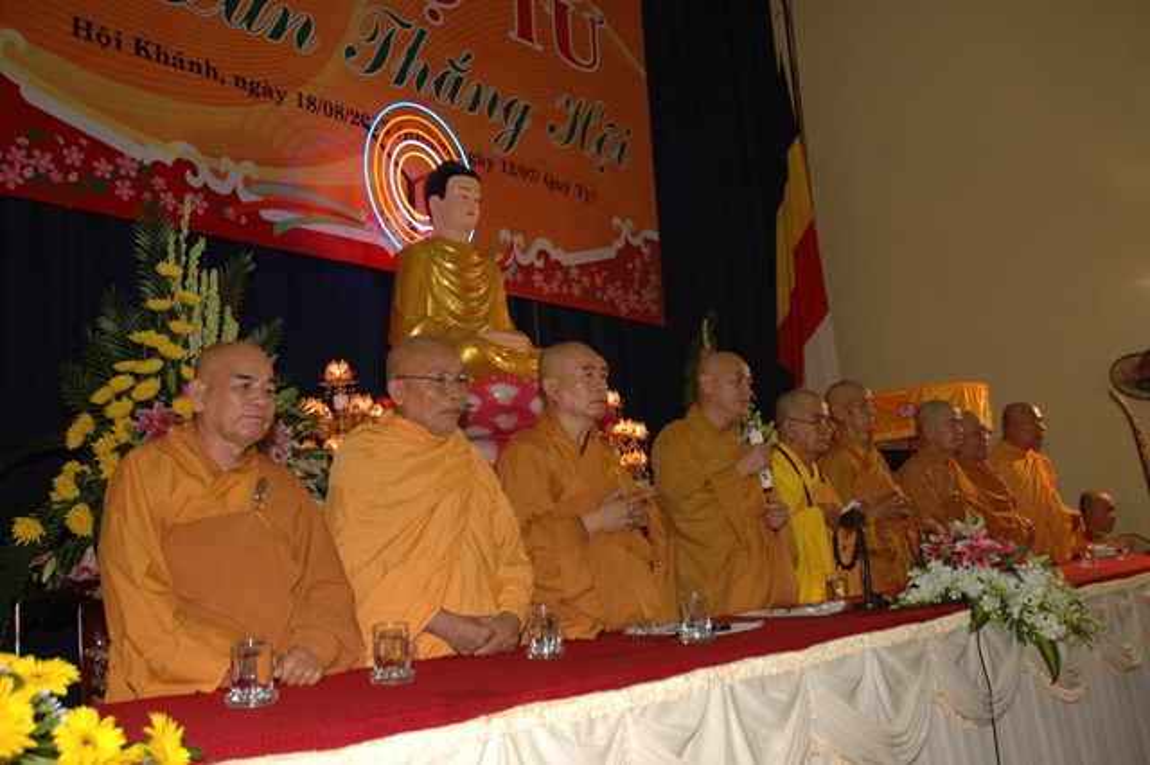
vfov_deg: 36.8
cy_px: 382
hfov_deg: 53.2
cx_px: 575
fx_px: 1149
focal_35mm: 36
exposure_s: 1/60
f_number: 4
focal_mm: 24
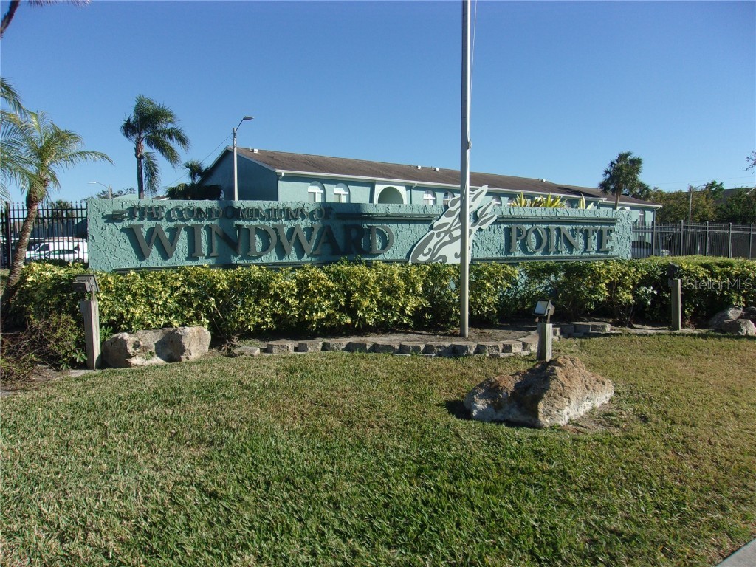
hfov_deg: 65.3
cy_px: 284
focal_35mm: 27
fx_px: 590
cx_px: 378
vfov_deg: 51.4
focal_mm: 4.9
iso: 80
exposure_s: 1/100
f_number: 10.4
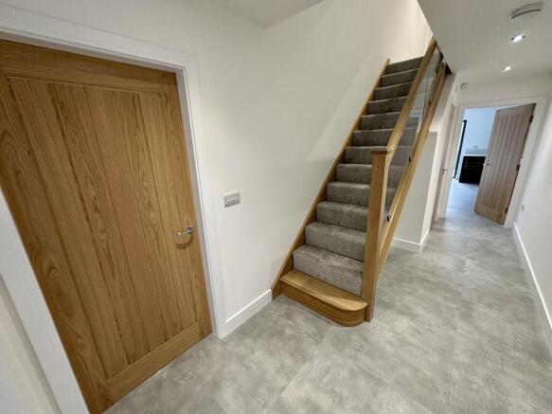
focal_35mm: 14
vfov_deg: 85.7
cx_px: 276
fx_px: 223
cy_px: 207
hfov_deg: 102.1
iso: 200
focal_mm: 2.22
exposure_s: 1/50
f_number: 2.2
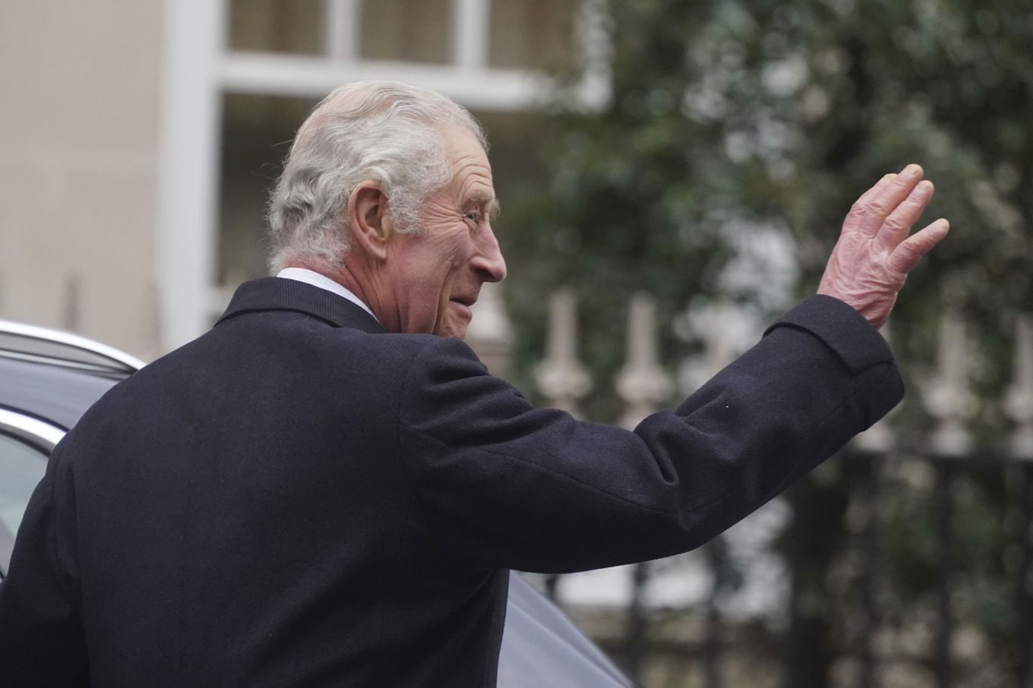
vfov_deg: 4.1
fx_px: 9581
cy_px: 344
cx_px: 516
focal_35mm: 334
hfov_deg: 6.2
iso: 5000
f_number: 5.6
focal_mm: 334
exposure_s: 1/1000
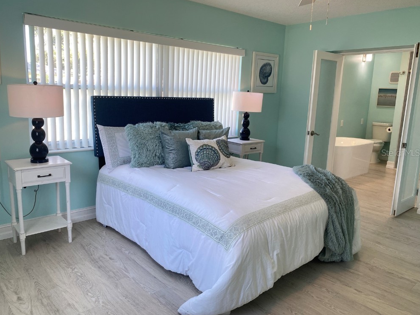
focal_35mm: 27
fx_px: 328
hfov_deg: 65.3
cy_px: 152
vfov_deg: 51.4
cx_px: 204
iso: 64
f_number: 1.8
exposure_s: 1/120
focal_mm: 4.25
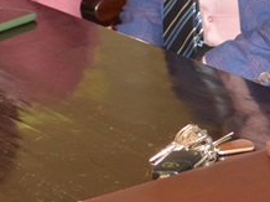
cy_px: -103
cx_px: 327
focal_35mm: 172
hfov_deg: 11.3
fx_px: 1340
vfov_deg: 8.4
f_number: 4.2
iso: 400
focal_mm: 26
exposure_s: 1/60
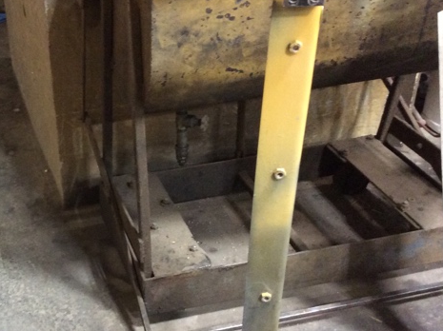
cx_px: 70
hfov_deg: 33.6
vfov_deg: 26.5
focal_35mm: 55
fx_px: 703
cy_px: 197
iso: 250
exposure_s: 1/24
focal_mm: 3.3
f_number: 2.4
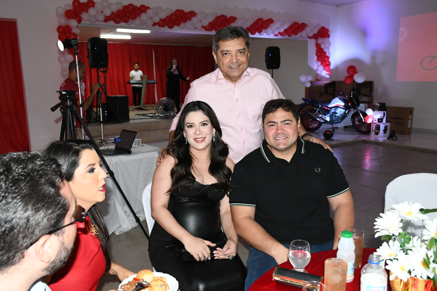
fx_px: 364
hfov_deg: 61.9
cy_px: 146
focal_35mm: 30
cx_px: 218
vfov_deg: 43.6
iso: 1600
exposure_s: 1/100
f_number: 5.6
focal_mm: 20
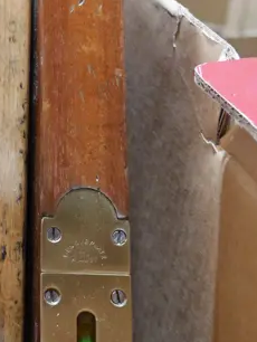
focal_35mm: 107
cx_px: -122
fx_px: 1058
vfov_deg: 18.4
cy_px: 183
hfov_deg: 13.1
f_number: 3.6
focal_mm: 16
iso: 500
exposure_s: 1/60
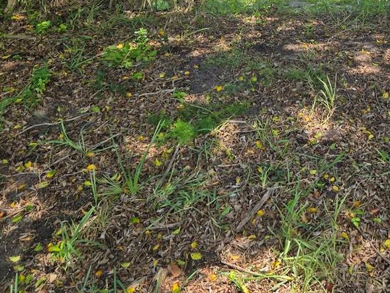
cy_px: -14
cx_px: 328
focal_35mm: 50
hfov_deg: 36.5
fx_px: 563
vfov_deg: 27.1
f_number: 1.8
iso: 50
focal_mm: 5.4
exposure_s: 1/2921
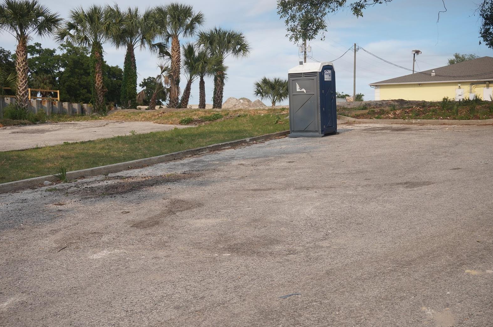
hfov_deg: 40.4
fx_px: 670
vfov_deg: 27.4
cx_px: 245
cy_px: 161
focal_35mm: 49
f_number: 5.6
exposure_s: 1/1000
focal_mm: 32
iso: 200
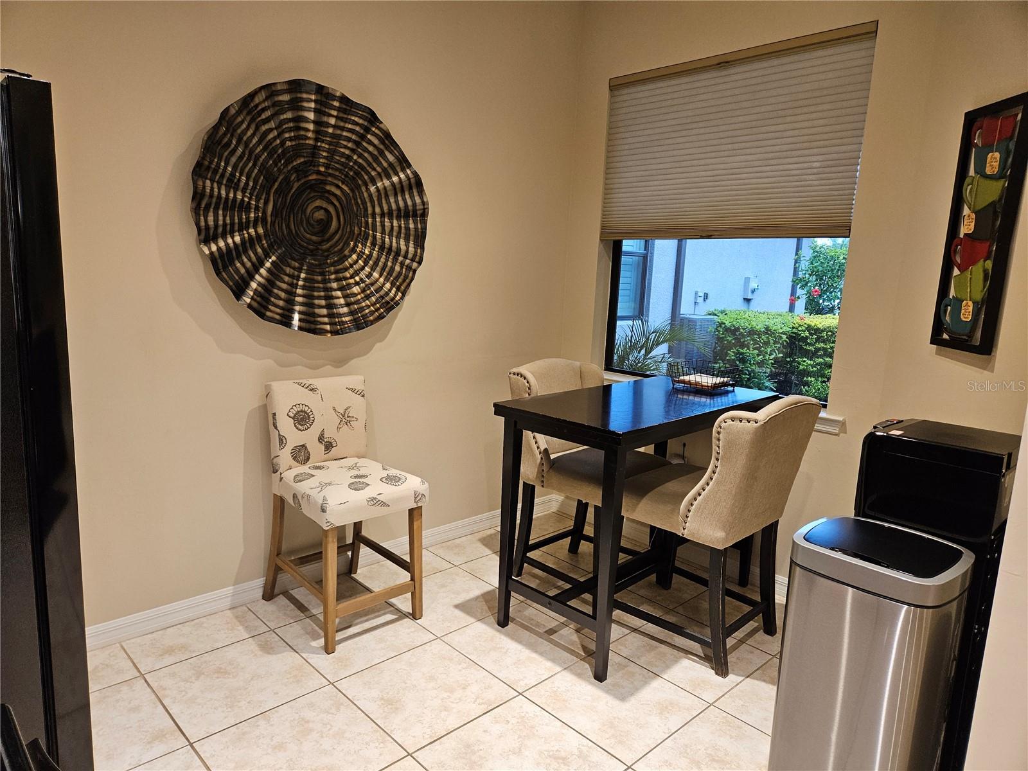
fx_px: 683
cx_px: 514
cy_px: 386
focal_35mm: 23
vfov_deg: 58.9
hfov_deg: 73.9
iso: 320
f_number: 1.8
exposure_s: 1/120
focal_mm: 5.4
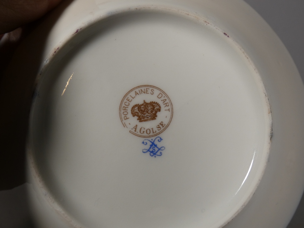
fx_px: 360
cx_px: 152
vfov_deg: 35.1
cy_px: 114
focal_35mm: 41
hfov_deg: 45.8
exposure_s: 1/125
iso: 100
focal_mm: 7.3
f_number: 3.6
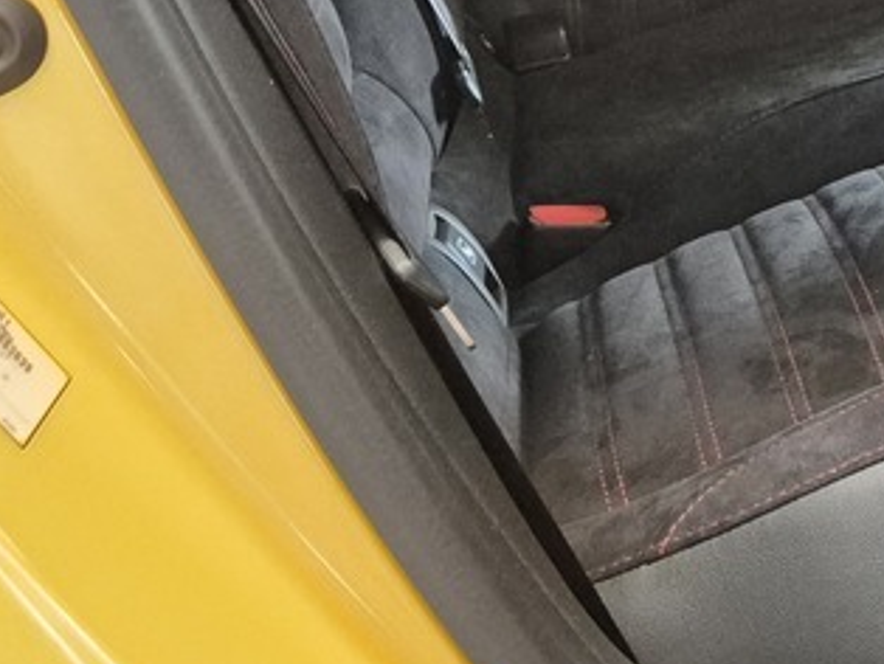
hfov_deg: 23.1
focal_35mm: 75
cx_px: 1149
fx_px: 1917
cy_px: -149
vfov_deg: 18.5
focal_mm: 5.4
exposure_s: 1/100
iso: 2000
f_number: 1.8
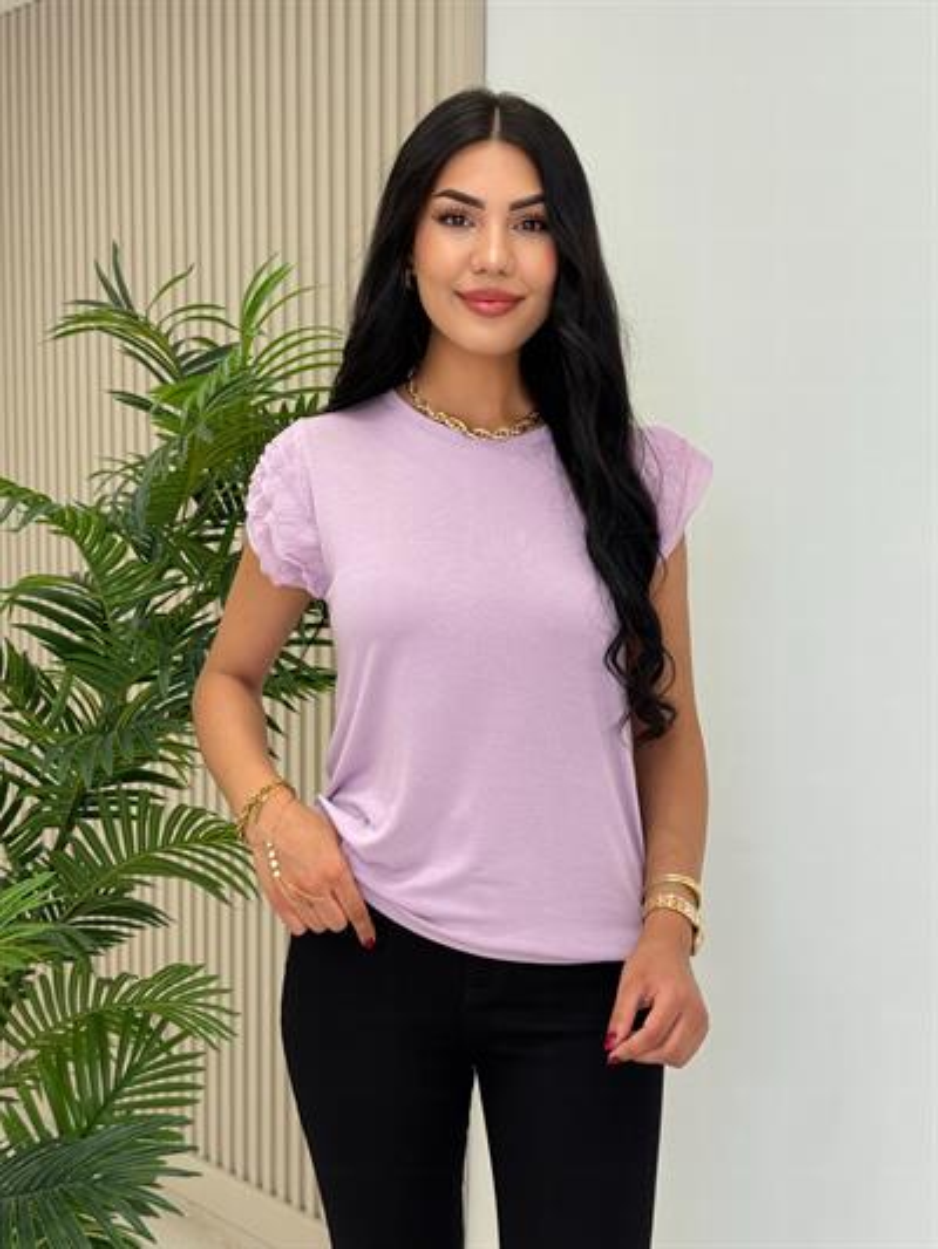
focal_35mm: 48
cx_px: 469
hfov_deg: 30.3
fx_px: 1734
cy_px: 624
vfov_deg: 39.6
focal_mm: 6.76
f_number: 1.78
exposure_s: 1/253
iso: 80
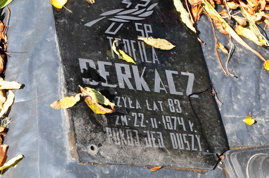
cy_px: 89
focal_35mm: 105
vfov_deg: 13.0
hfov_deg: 19.5
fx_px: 784
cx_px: 134
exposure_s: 1/320
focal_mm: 70
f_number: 7.1
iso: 320
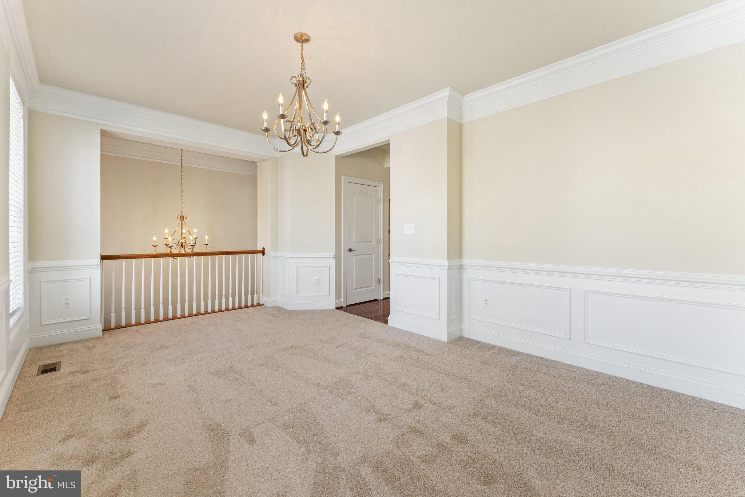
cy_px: 248
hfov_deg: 104.3
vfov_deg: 81.2
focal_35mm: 14
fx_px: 290
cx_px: 372
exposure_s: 1/5
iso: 500
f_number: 8
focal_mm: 14
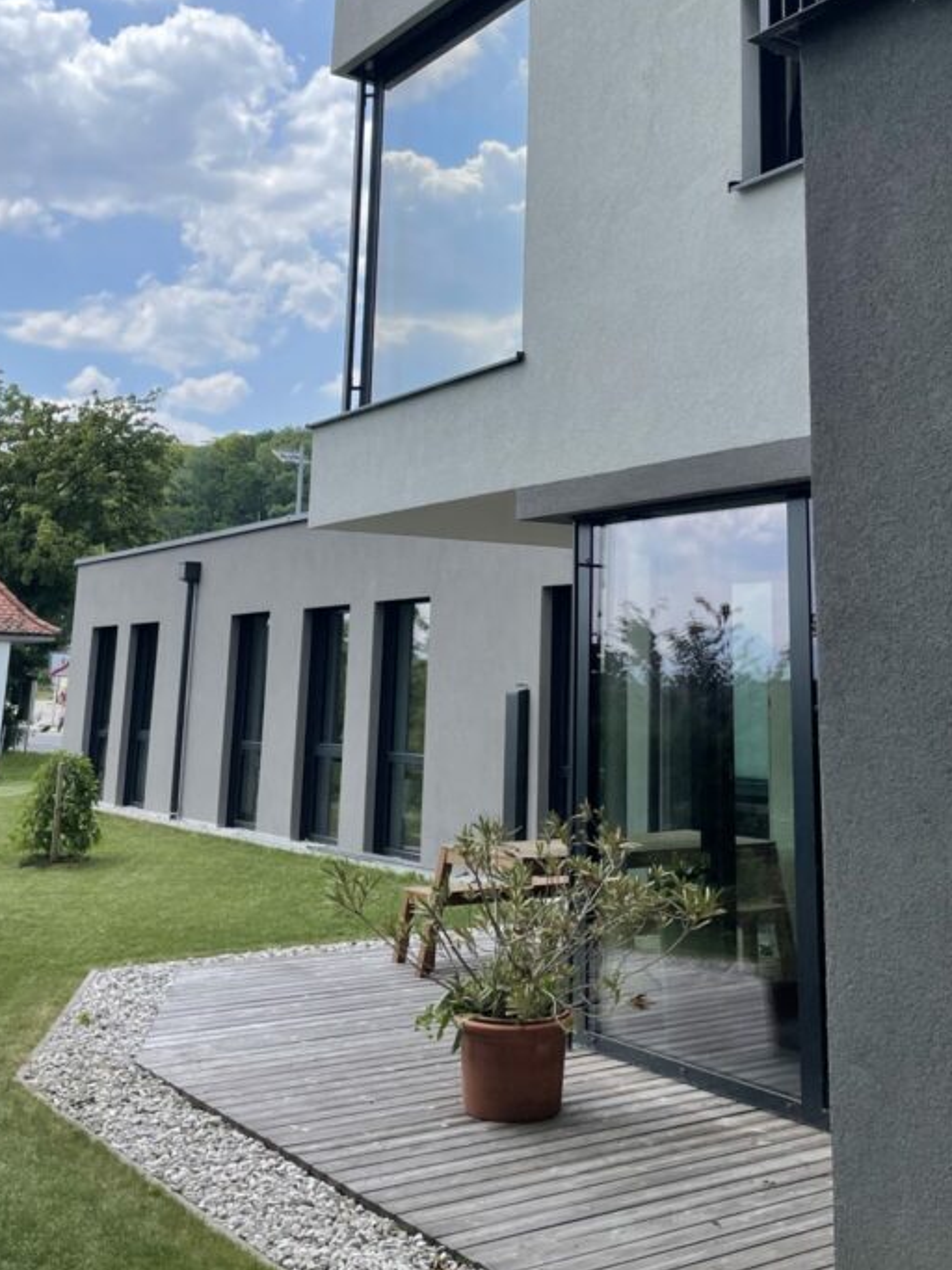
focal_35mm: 39
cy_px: 392
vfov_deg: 46.9
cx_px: 573
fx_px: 1431
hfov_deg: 36.7
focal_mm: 4.2
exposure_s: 1/3205
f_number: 1.6
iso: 32
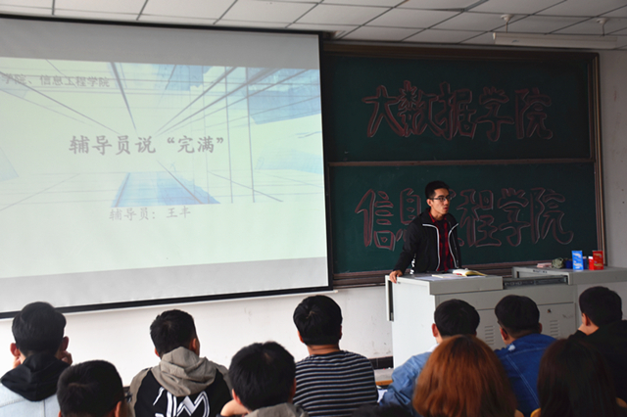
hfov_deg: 43.6
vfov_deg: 29.8
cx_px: 314
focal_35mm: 45
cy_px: 208
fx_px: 783
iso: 400
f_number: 4
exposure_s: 1/60
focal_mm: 30
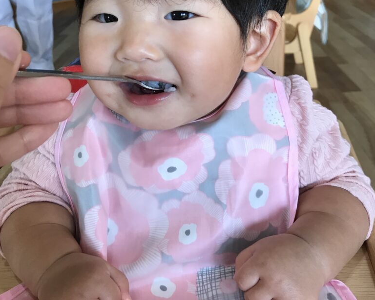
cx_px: 186
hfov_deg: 49.1
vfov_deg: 39.9
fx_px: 411
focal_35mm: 37
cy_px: 117
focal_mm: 3.99
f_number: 1.8
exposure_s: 1/33
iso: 32
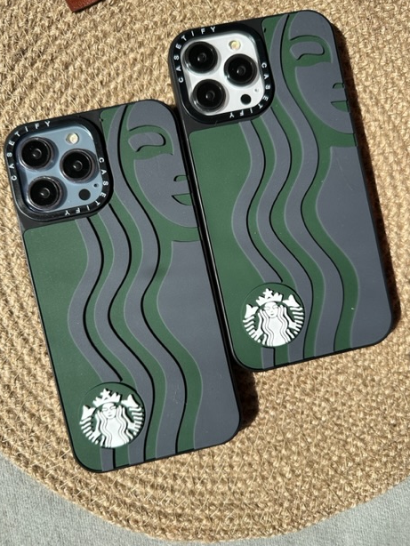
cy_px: 262
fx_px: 395
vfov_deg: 69.3
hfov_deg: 54.9
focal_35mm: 25
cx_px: 202
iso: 80
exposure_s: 1/3472
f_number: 1.78
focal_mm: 6.86
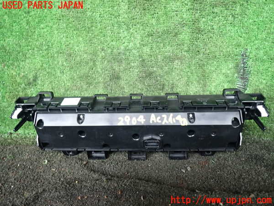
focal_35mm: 25
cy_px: 103
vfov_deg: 54.9
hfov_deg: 69.4
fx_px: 198
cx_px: 137
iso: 320
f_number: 2
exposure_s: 1/30
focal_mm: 4.5
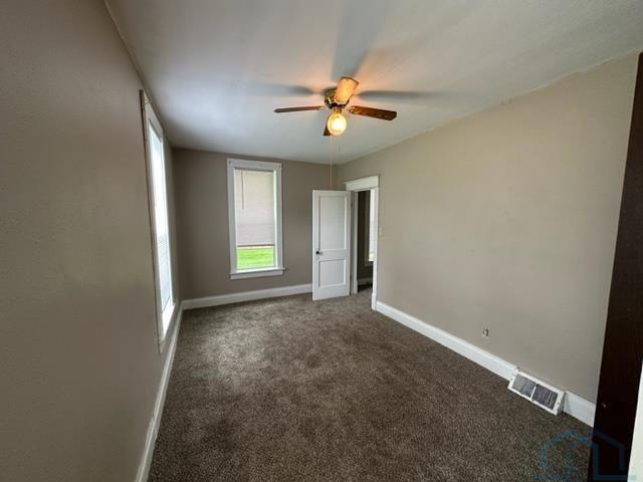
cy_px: 241
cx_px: 322
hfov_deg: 102.1
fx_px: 260
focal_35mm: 14
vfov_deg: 85.7
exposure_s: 1/60
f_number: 2.2
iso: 160
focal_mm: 2.22
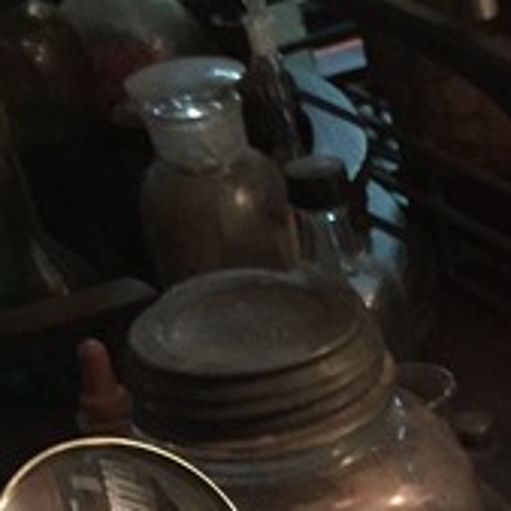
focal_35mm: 118
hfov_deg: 13.4
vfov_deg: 14.1
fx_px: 1971
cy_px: 703
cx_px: 886
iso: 320
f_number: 2.2
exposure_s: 1/15
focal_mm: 4.15
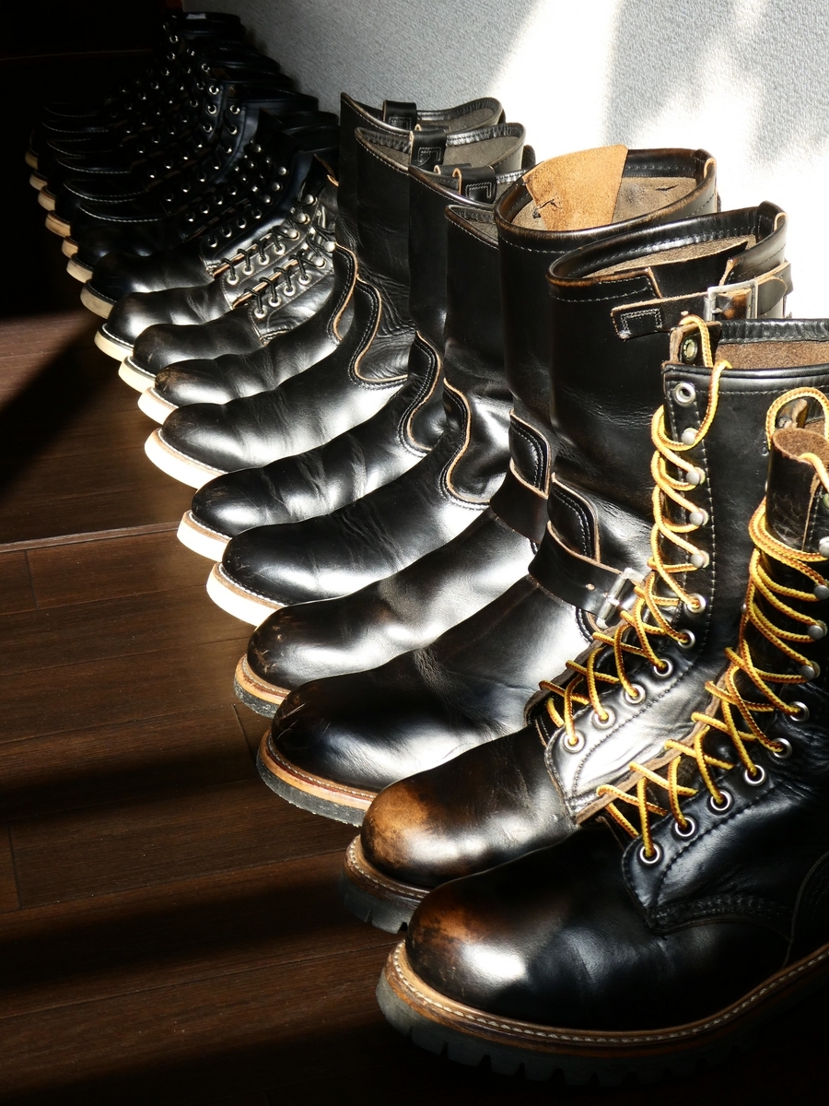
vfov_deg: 29.8
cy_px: 553
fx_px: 2076
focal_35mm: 65
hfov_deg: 22.6
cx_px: 414
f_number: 4.4
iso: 125
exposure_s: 1/80
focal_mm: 11.7
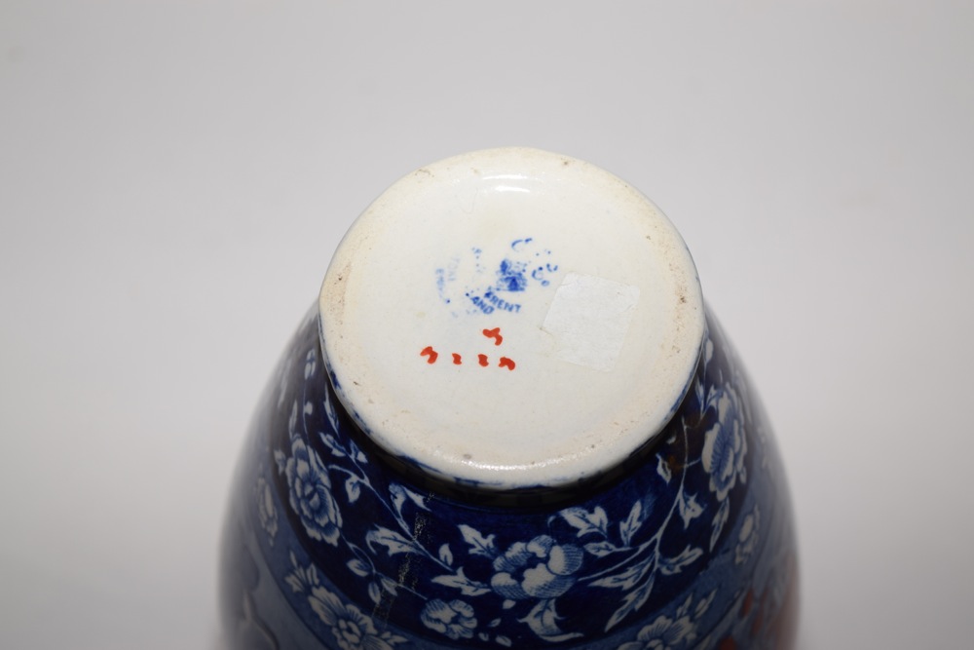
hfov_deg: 24.6
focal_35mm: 82
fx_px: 2232
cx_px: 487
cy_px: 325
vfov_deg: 16.6
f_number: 5.6
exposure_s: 1/60
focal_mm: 55
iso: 140
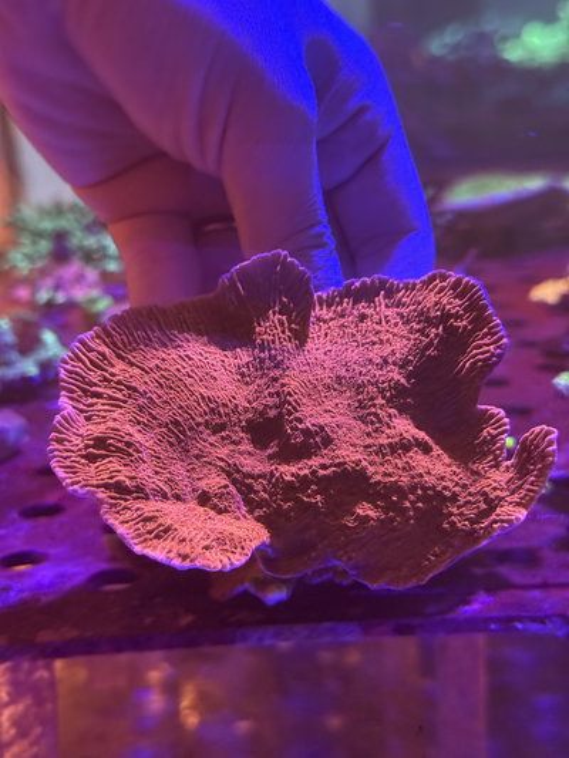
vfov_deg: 39.6
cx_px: 284
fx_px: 1052
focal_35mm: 48
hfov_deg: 30.3
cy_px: 379
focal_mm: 6.76
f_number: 1.78
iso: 800
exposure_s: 1/28
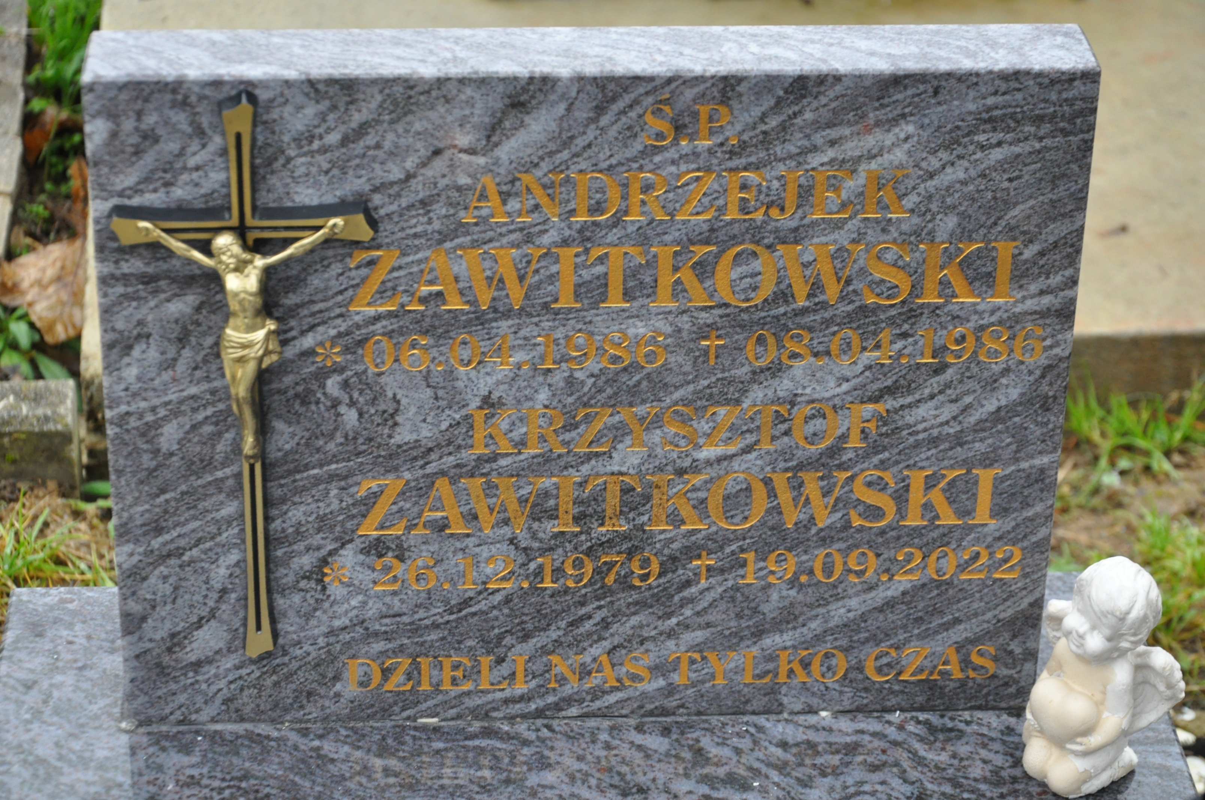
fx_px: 3109
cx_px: 602
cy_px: 400
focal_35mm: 93
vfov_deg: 14.7
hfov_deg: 21.9
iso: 1100
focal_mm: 62
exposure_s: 1/125
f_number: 5.3
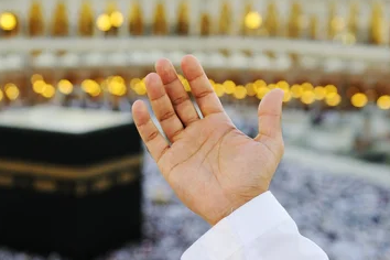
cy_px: 173
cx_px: 128
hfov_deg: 22.8
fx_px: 964
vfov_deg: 15.3
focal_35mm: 89
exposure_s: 1/80
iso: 400
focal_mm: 45
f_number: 3.5
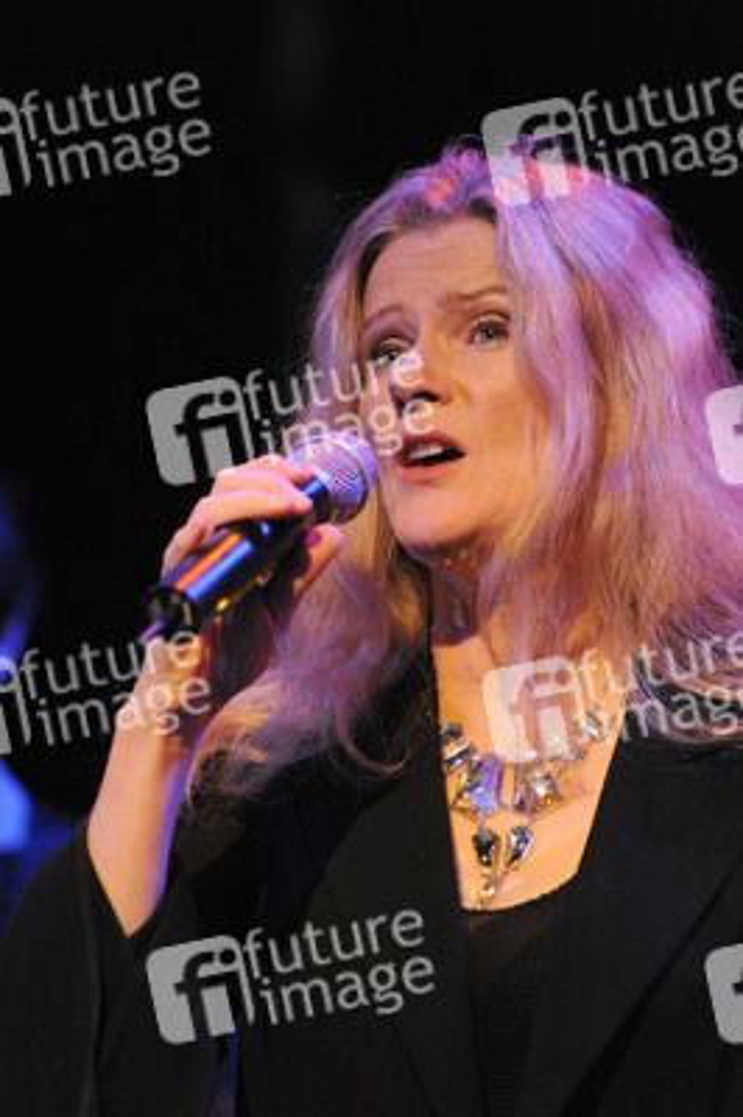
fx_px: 6822
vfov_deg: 9.4
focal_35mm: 220
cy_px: 558
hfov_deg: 6.2
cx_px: 372
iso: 4000
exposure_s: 1/100
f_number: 5.6
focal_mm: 220
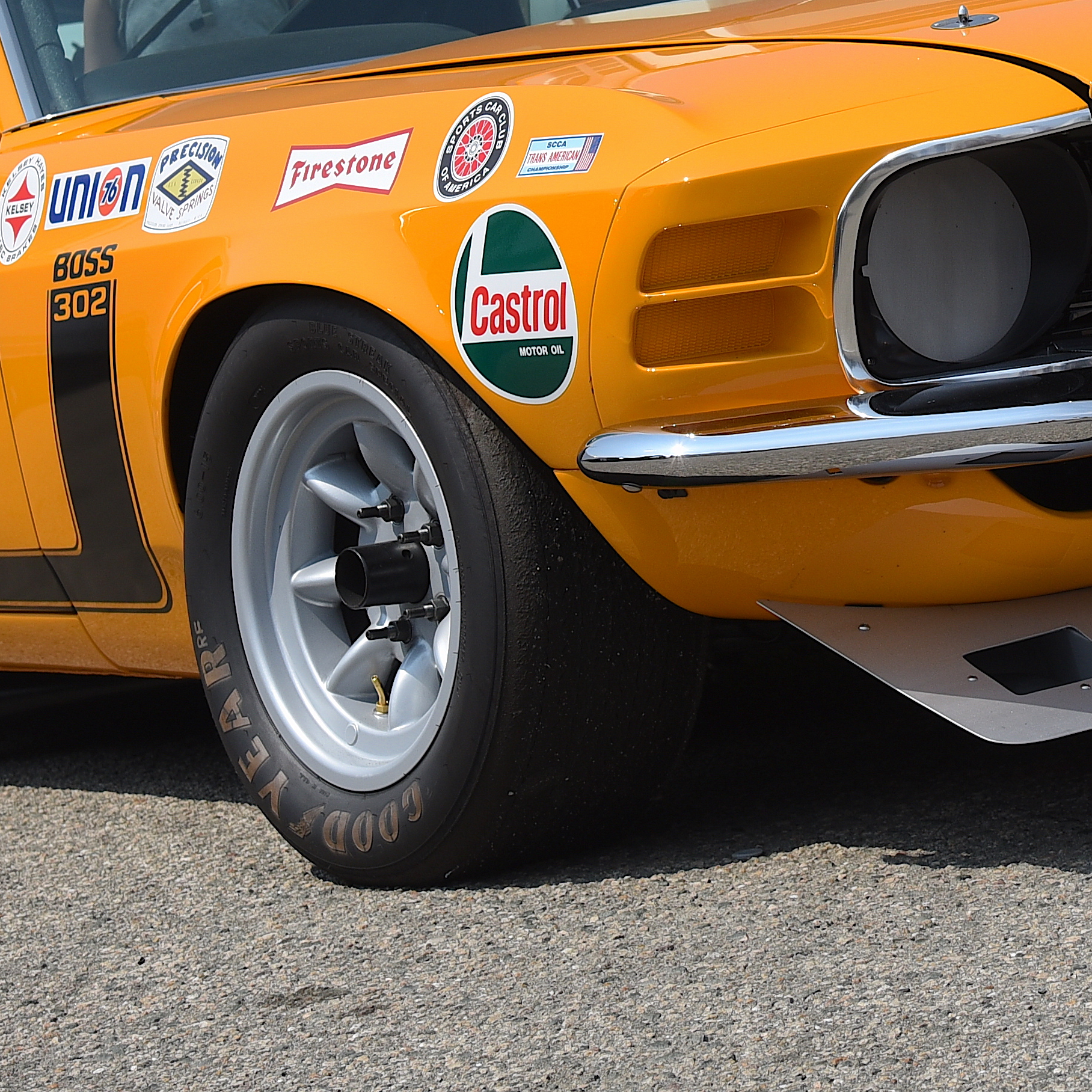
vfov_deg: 16.0
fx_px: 3819
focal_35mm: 107
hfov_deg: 16.2
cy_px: 20
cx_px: 777
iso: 250
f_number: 7.1
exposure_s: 1/1000
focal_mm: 38
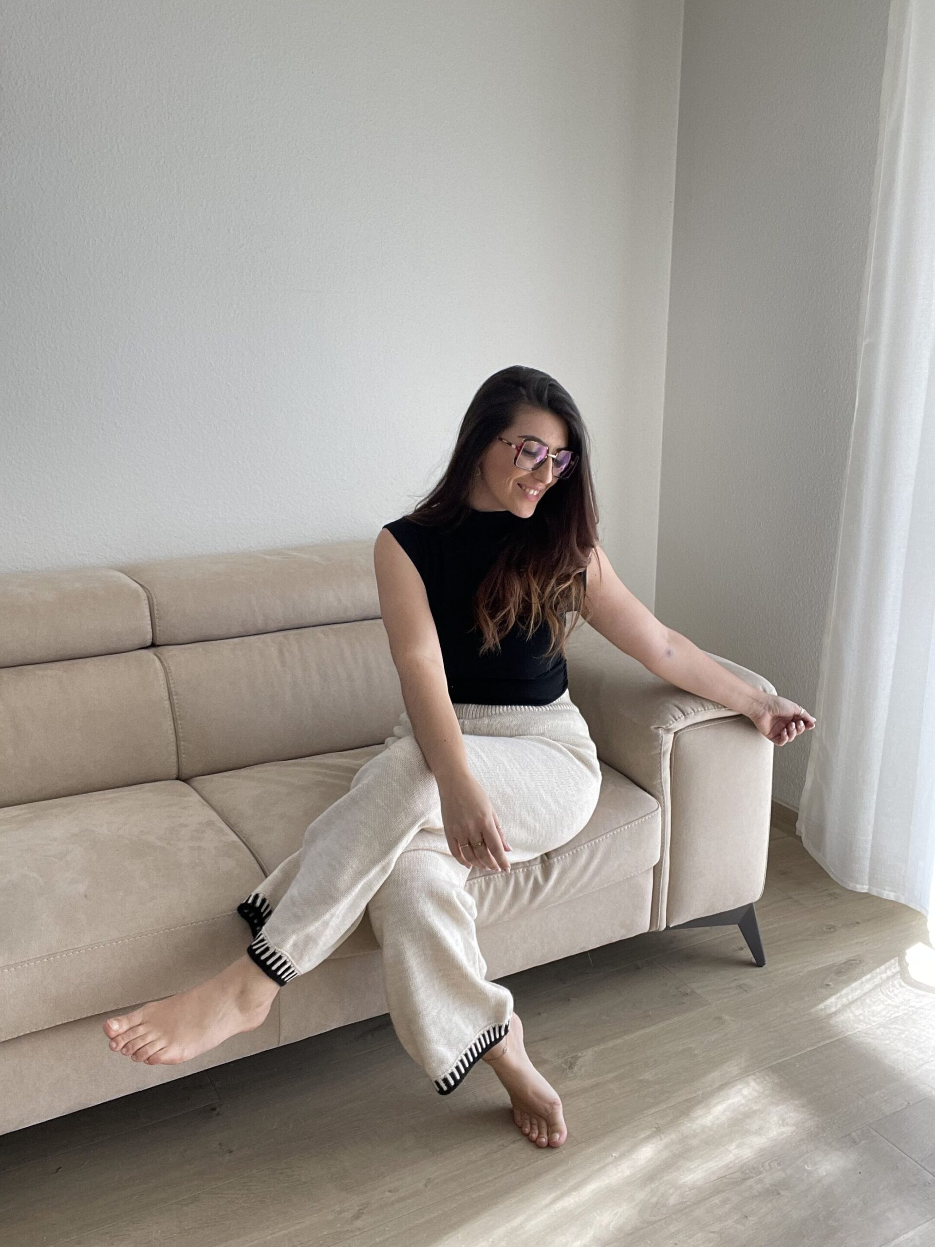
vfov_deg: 60.0
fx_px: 1080
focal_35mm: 30
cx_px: 468
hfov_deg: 46.8
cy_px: 624
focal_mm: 2.71
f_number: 2.2
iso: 50
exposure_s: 1/121
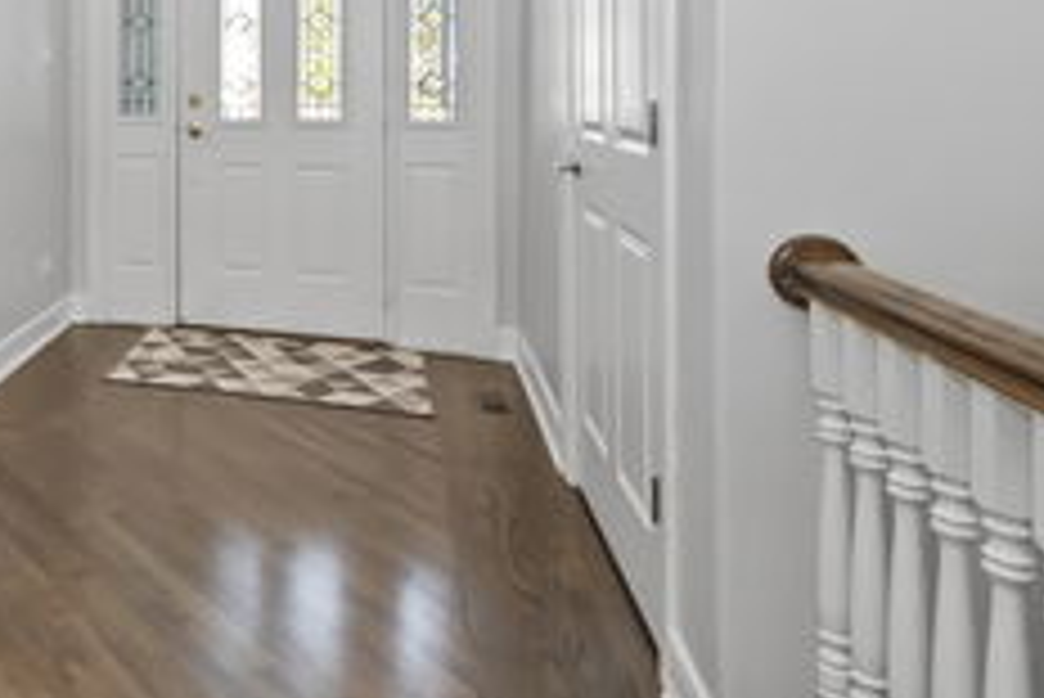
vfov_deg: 39.7
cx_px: 45
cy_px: 86
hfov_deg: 50.9
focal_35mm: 31
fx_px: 900
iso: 250
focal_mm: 10
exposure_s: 1/50
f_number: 7.1
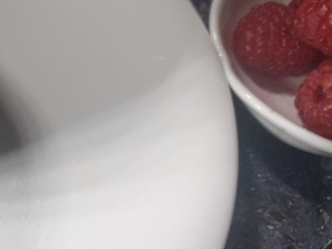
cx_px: -113
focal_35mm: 79
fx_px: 758
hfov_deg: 21.9
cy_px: 53
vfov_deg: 18.5
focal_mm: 4.25
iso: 25
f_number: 1.8
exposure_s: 1/323
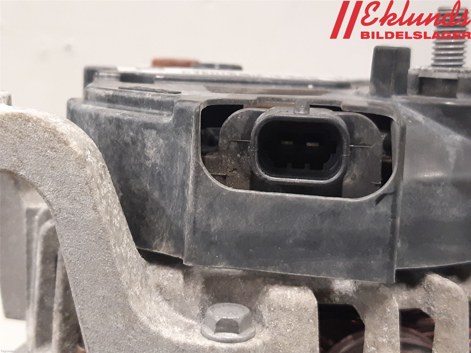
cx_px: 236
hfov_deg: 67.3
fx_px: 354
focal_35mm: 26
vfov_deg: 53.1
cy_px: 176
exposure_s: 1/33
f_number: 1.7
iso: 250
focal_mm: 3.93
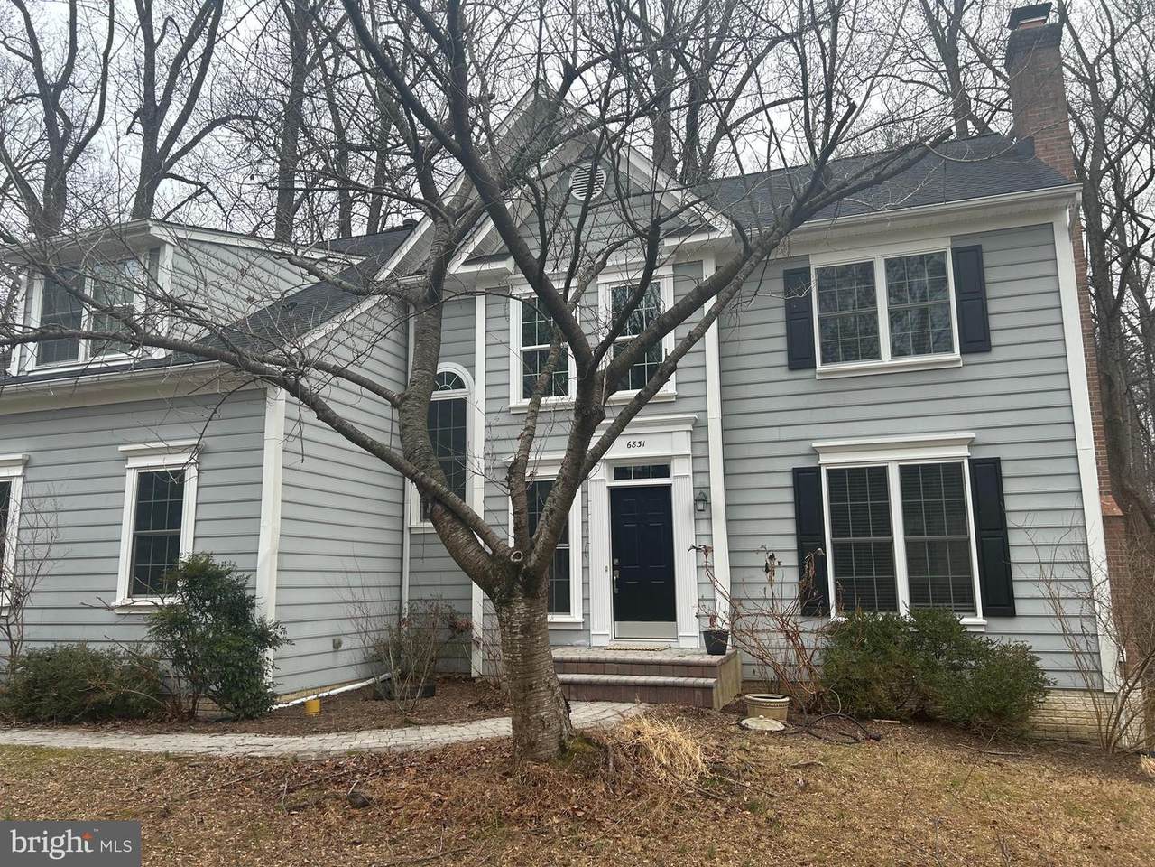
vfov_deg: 53.1
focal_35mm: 26
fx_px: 868
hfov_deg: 67.3
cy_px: 434
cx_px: 578
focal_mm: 5.7
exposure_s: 1/121
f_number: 1.5
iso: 50
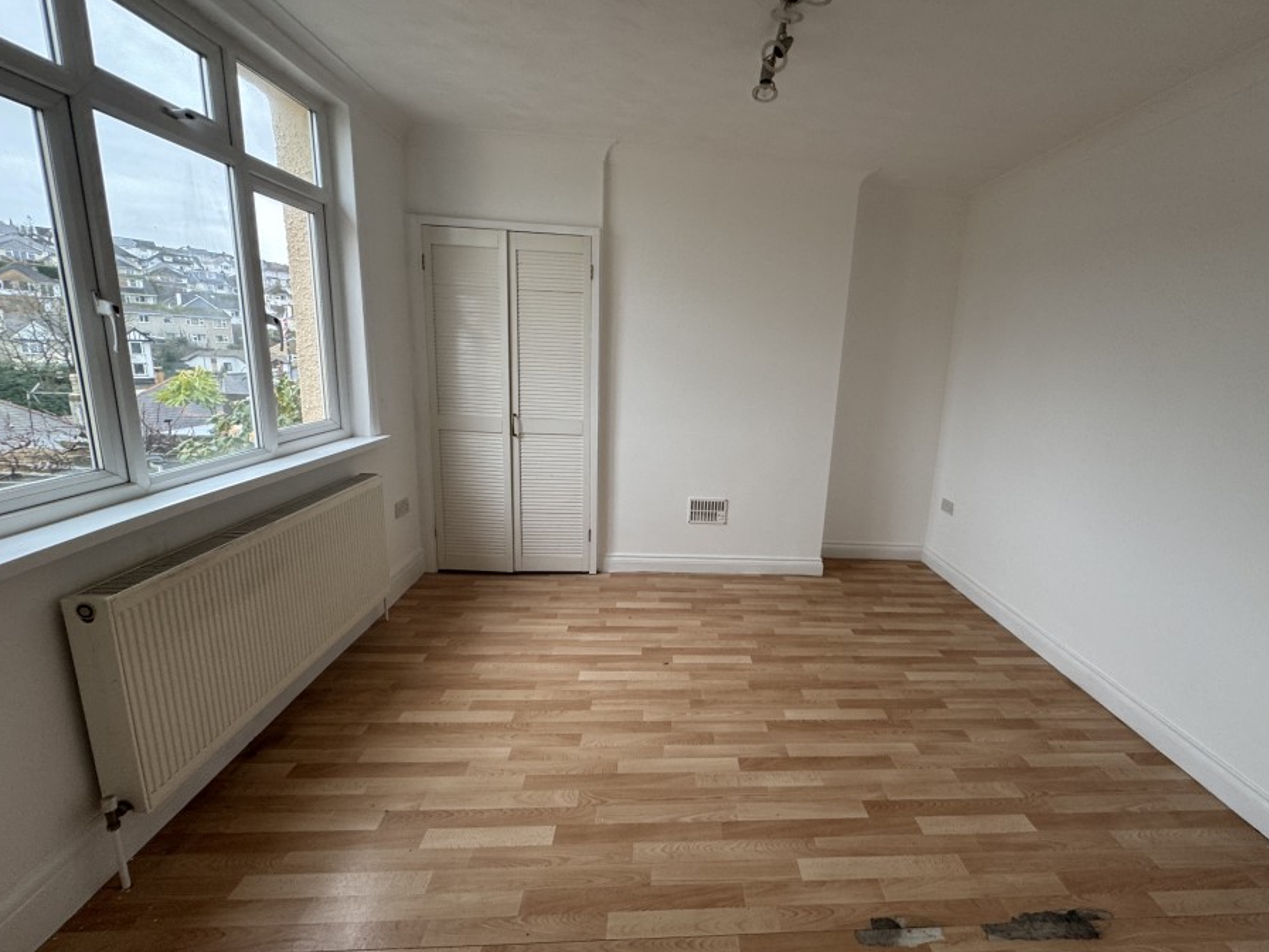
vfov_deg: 78.1
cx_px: 708
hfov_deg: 94.1
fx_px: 587
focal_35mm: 16
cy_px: 477
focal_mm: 2.22
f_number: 2.2
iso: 125
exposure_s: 1/99
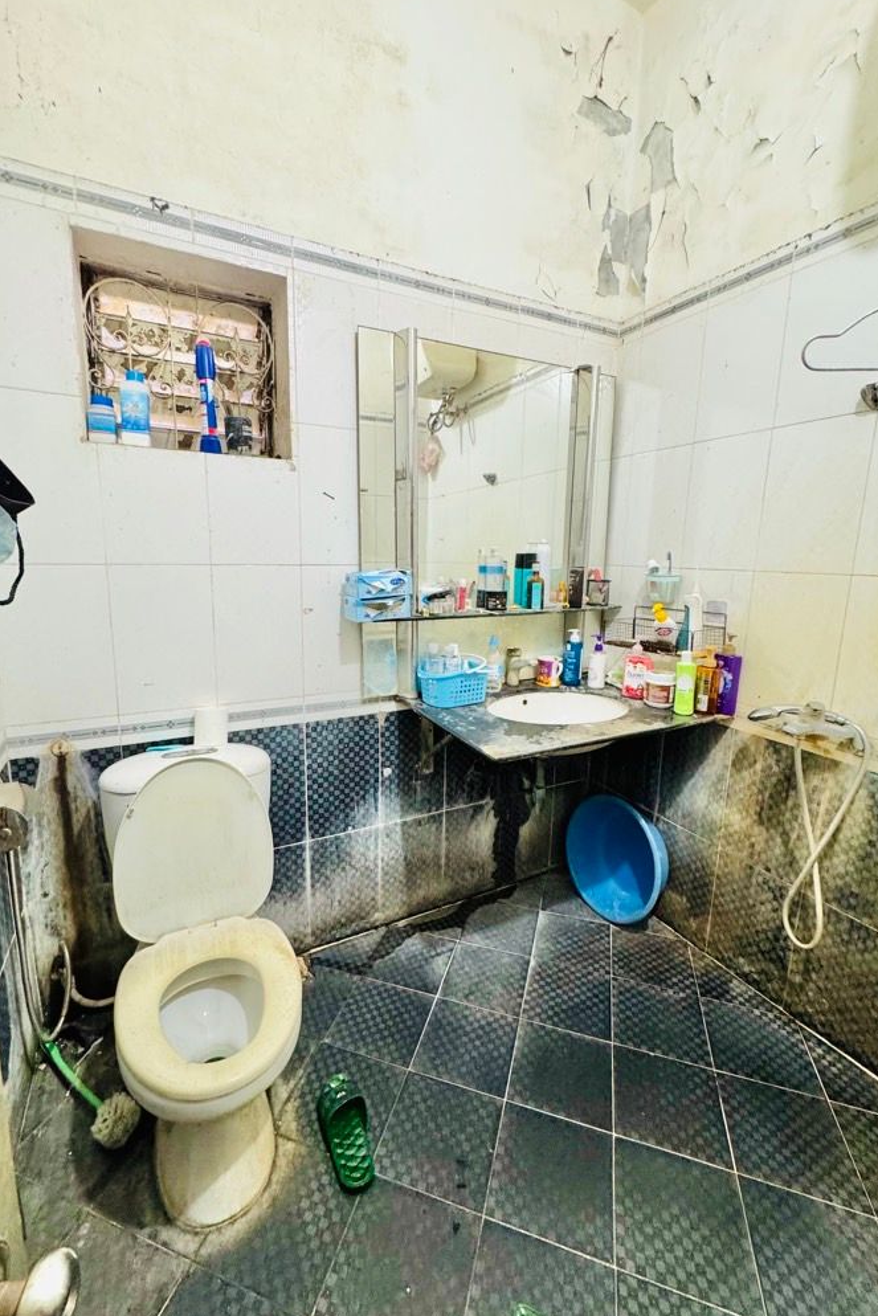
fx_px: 549
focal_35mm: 15
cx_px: 421
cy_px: 645
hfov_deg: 77.3
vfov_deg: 100.4
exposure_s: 1/50
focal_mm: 2.22
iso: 250
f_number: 2.2
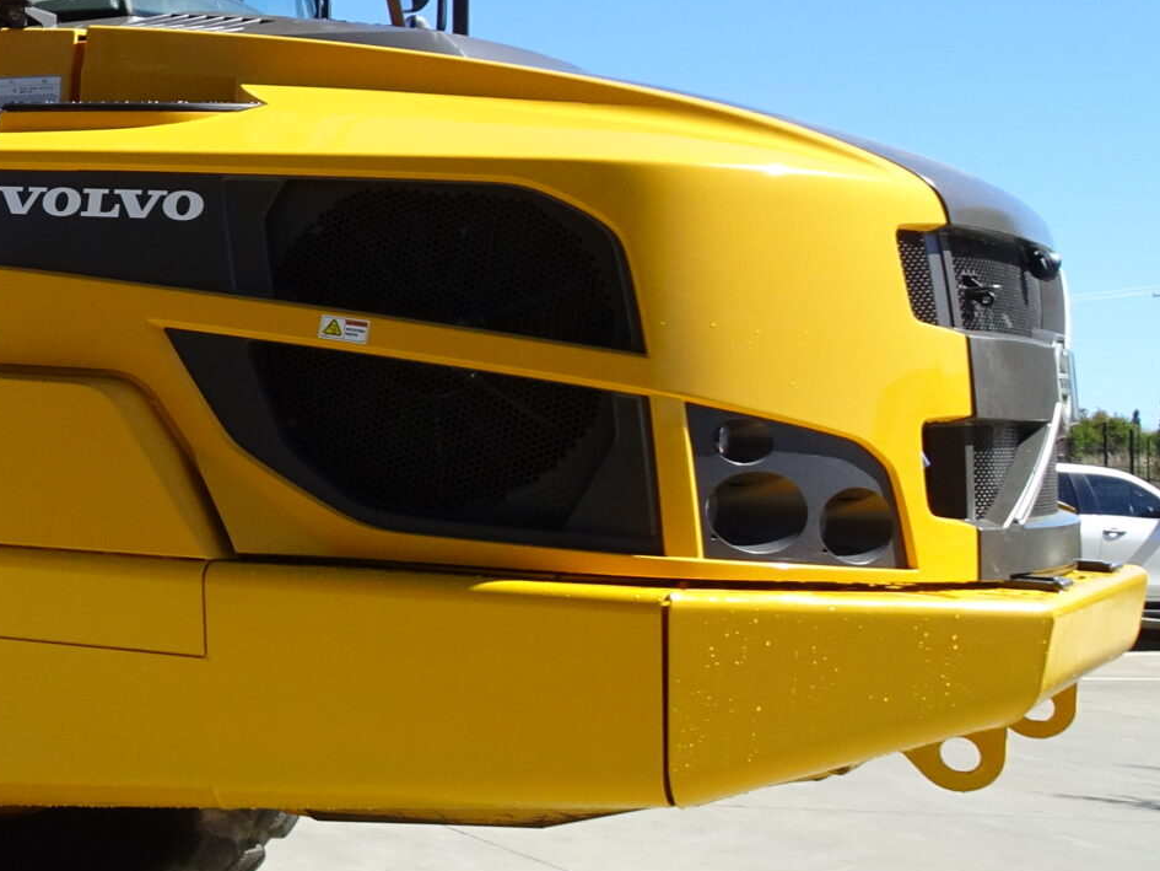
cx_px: -390
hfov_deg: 25.3
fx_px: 2178
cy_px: 388
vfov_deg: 22.6
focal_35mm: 65
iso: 80
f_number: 3.5
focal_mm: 4.1
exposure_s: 1/640
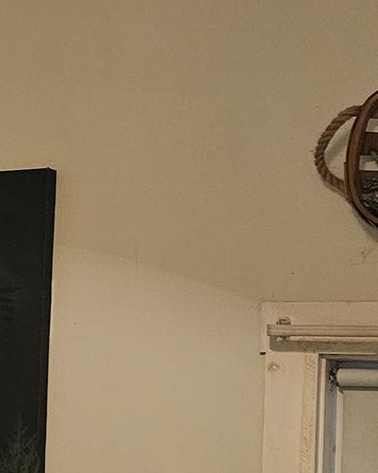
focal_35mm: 112
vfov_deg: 17.1
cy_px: 288
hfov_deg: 12.5
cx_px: -317
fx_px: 1568
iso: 640
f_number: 1.8
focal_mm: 5.4
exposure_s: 1/60
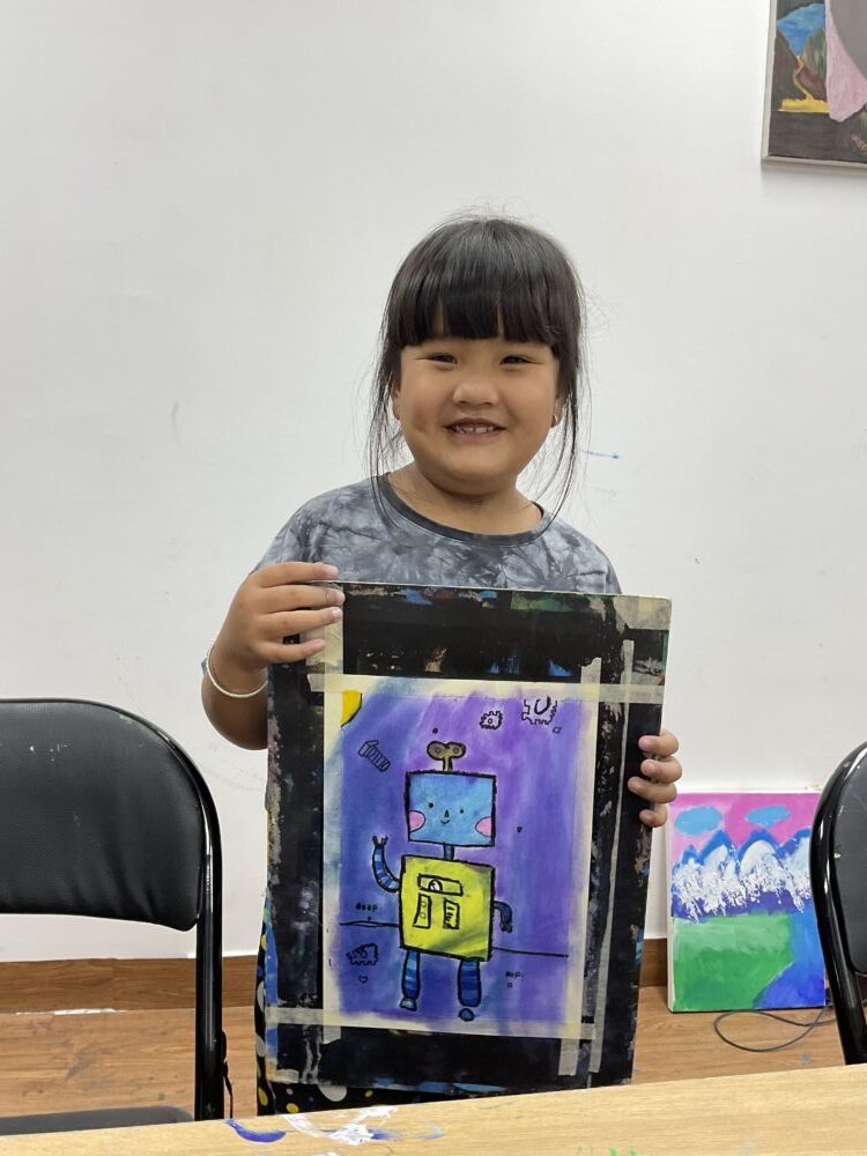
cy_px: 578
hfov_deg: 48.2
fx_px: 968
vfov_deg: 61.7
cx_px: 434
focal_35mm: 29
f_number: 1.8
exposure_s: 1/100
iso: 40
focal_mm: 3
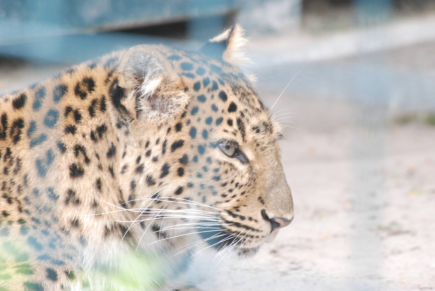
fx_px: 5444
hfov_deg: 4.6
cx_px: 218
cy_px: 146
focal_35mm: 450
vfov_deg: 3.1
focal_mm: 300
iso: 1600
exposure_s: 1/160
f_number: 10
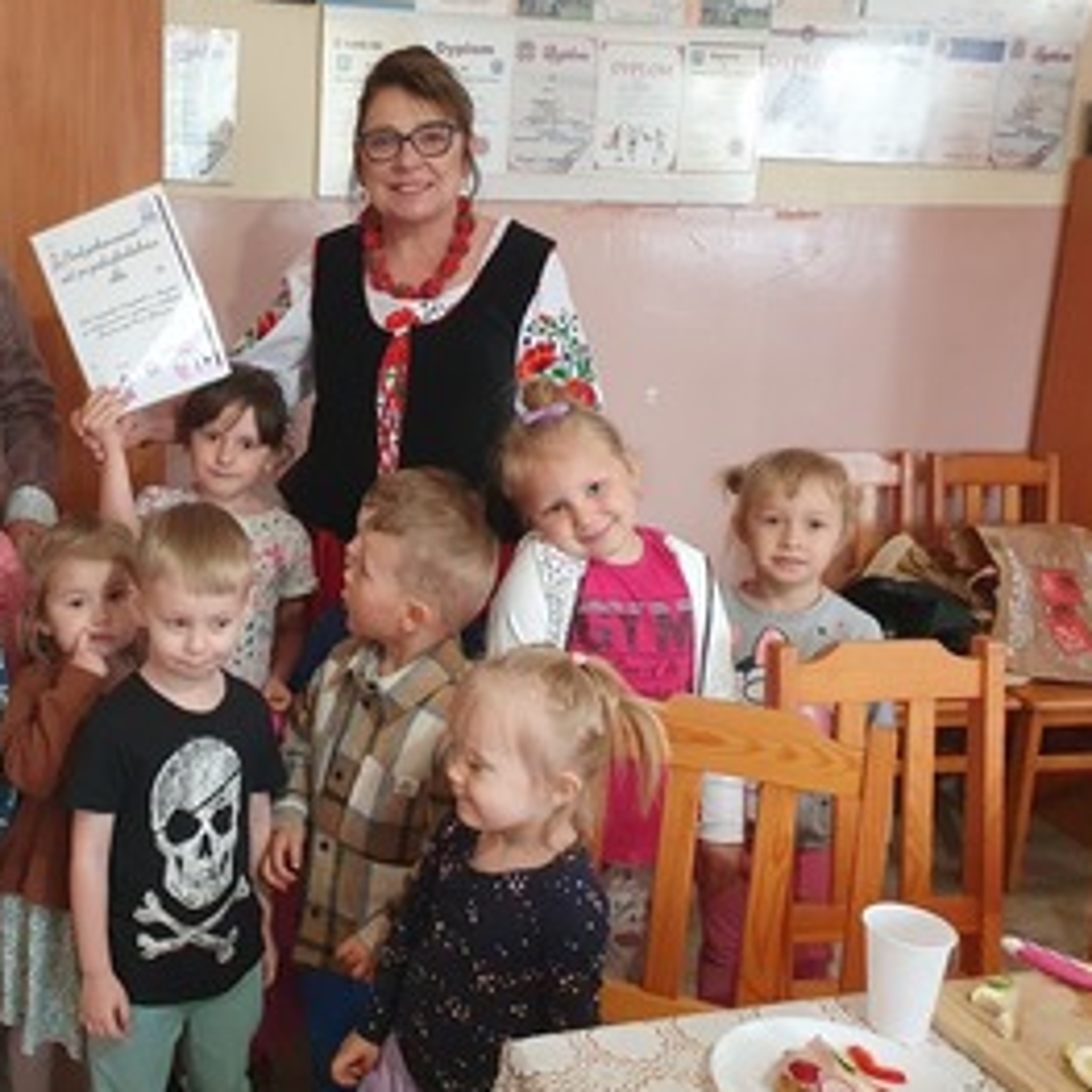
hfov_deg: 45.6
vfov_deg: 47.2
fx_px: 1249
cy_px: 502
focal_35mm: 35
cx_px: 278
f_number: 2.4
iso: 640
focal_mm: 4.32
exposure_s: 1/50
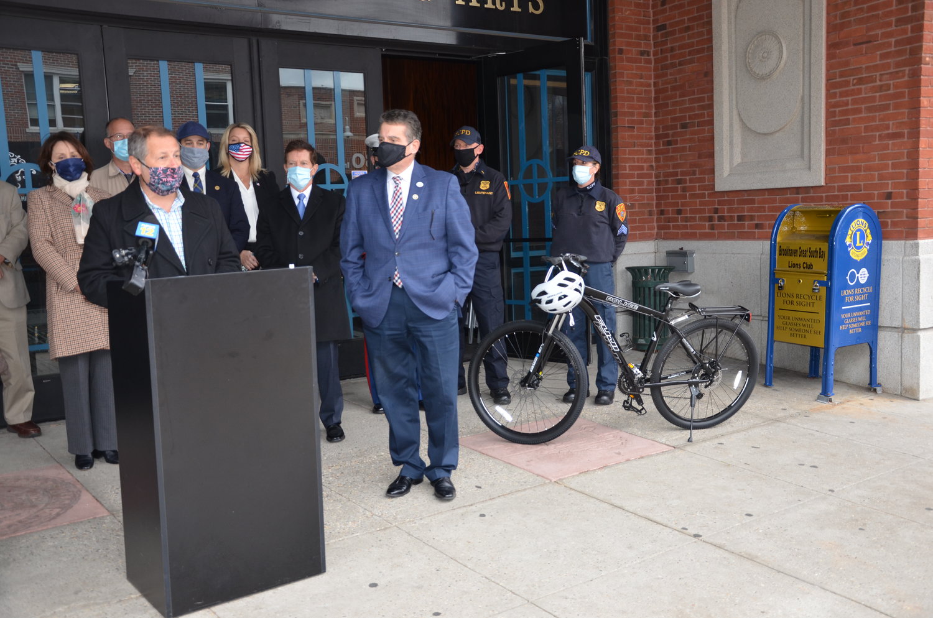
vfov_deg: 35.4
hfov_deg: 51.4
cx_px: 466
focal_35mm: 38
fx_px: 970
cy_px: 309
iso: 400
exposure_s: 1/80
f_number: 4
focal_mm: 25
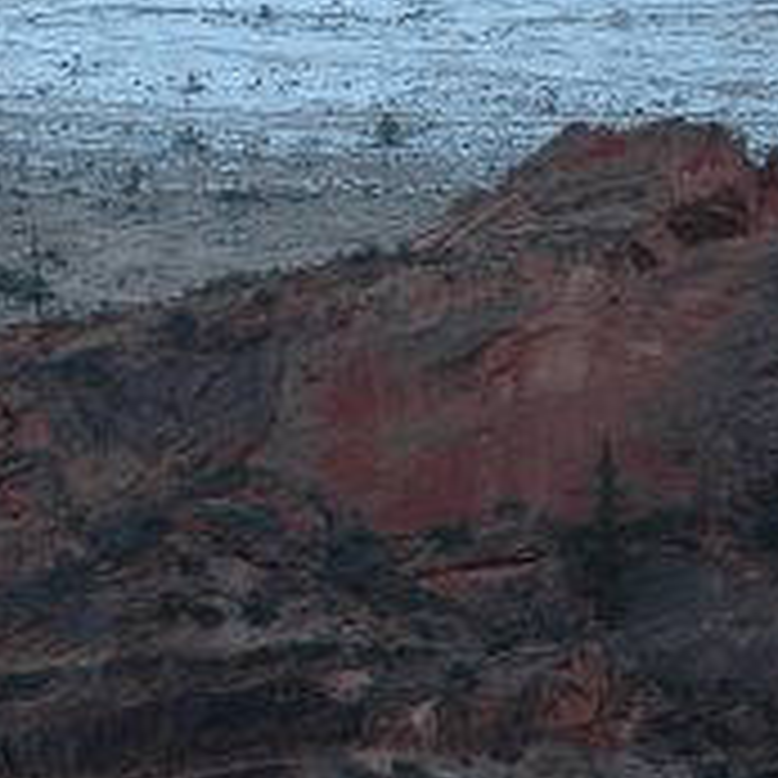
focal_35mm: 371
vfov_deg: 4.7
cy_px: 171
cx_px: 85
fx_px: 9434
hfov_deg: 4.7
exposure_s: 1/160
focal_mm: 70
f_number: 6.3
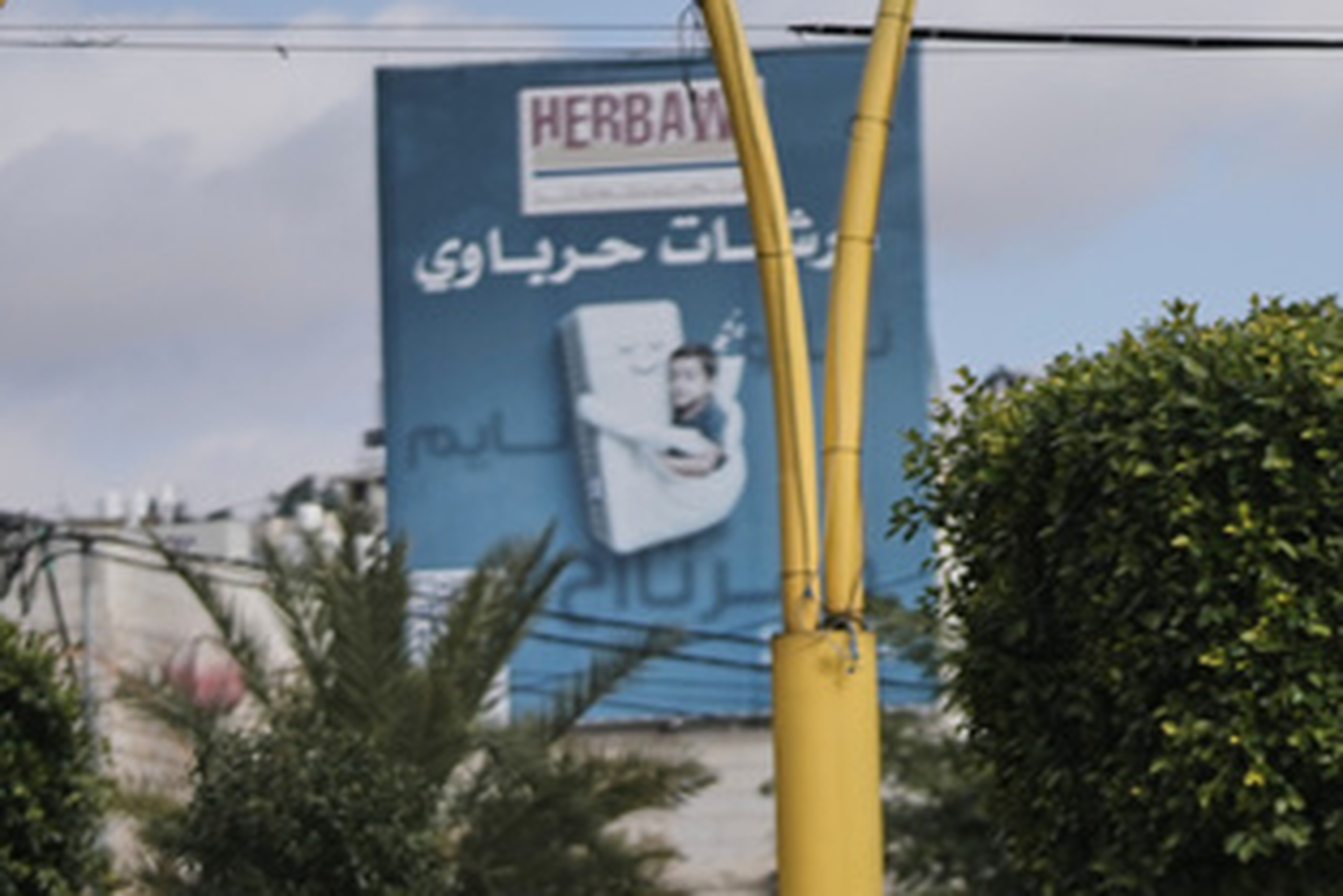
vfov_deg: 5.9
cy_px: 1305
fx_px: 8547
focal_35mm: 229
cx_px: 1163
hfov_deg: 9.0
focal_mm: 70
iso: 320
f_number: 2.8
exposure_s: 1/8000
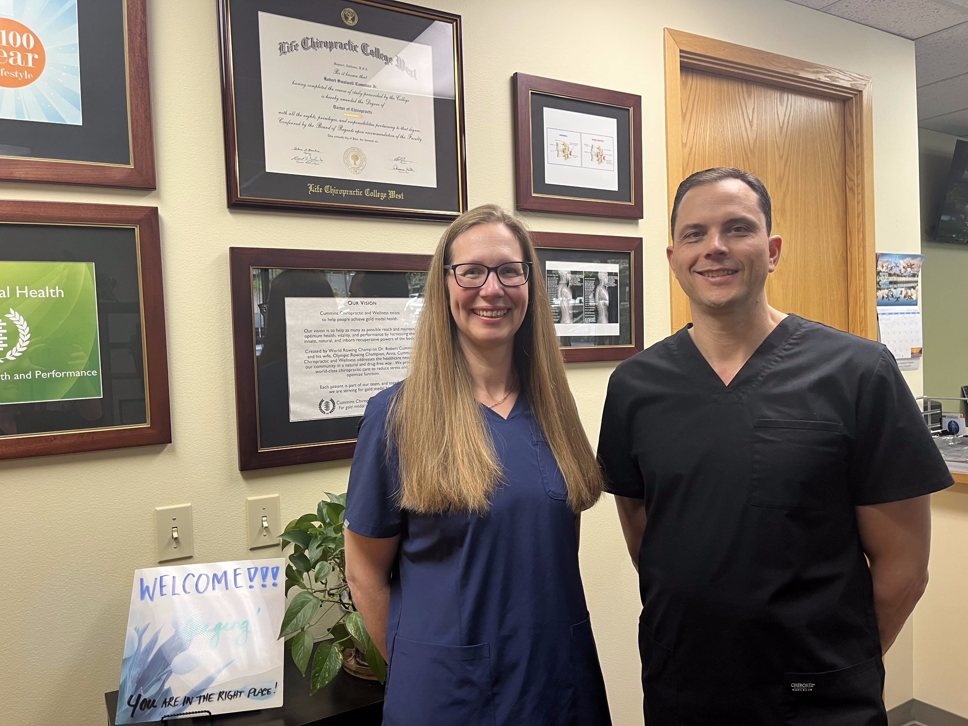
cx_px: 484
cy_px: 363
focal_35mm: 26
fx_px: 727
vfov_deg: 53.1
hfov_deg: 67.3
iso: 80
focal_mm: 5.1
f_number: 1.6
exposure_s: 1/60
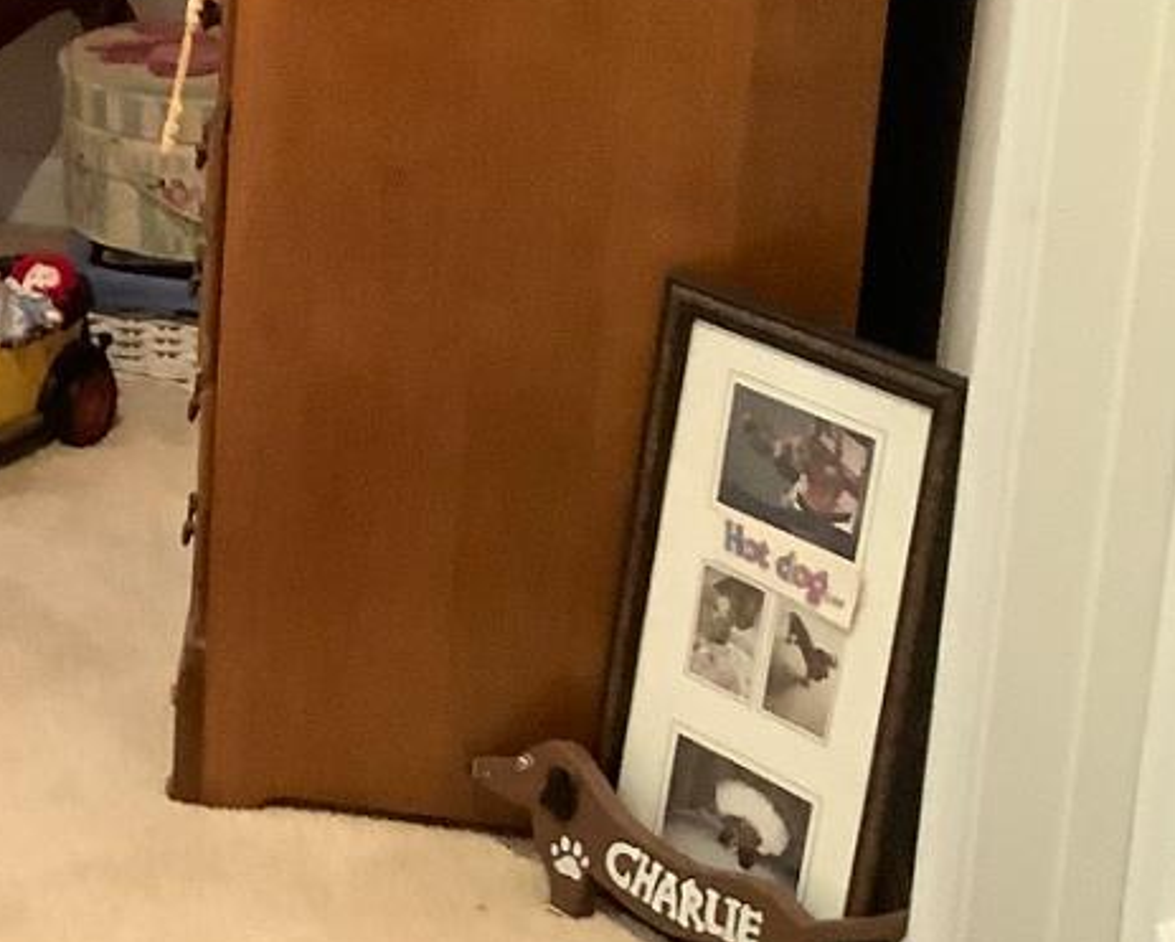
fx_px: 3410
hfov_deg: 17.3
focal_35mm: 98
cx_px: -673
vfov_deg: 15.4
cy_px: -32
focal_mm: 3.3
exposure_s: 1/30
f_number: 2.4
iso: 400
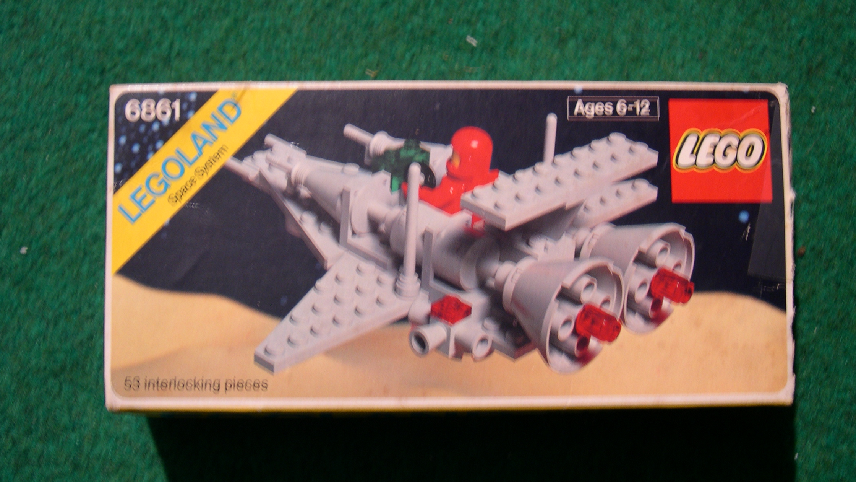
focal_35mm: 42
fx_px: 953
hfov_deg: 48.4
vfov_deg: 28.3
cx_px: 423
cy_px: 256
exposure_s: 1/4.8
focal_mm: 8
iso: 102
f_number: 2.8
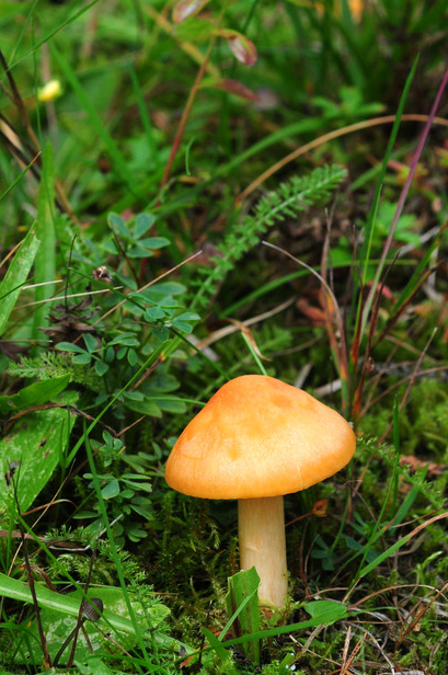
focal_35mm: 146
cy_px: 297
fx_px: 2733
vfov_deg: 14.1
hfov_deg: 9.4
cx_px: 174
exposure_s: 1/200
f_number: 9
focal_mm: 60
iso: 400
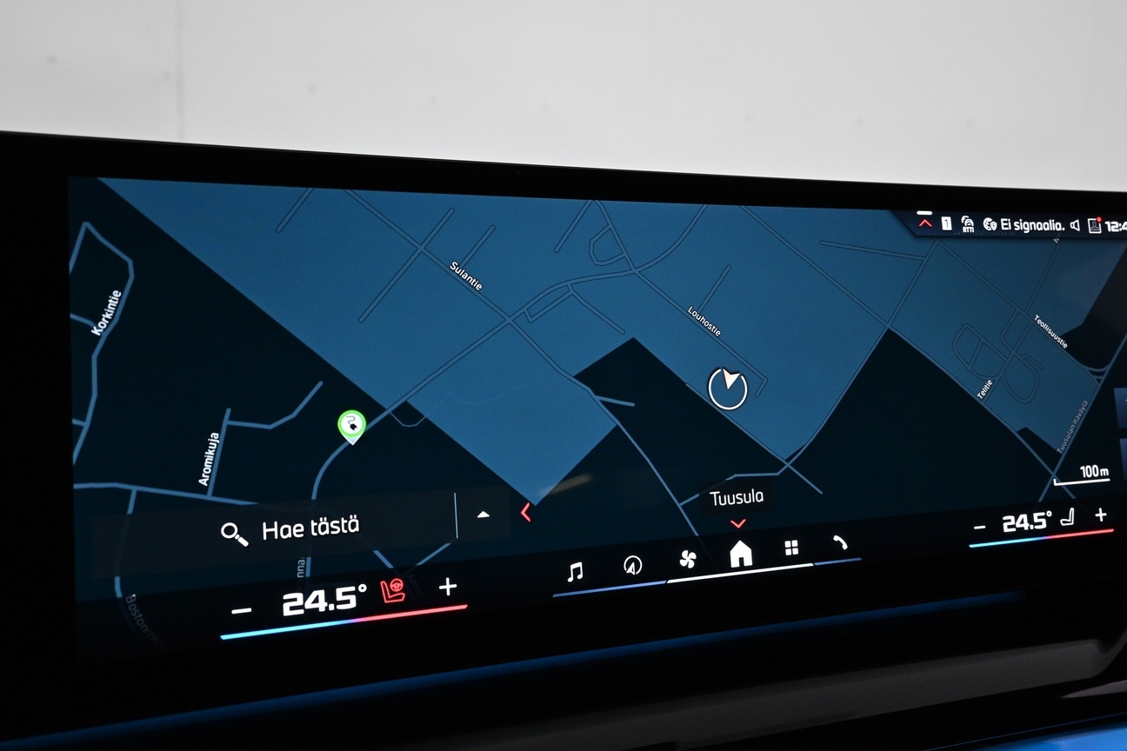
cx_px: 650
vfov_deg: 43.6
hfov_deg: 61.6
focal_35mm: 30
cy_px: 382
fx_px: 939
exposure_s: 1/60
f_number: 5
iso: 1600
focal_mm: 16
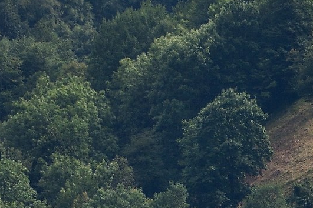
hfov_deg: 0.6
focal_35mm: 3392
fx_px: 29489
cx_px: 673
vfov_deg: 0.4
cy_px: 117
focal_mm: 500
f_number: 8
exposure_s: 1/320
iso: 220
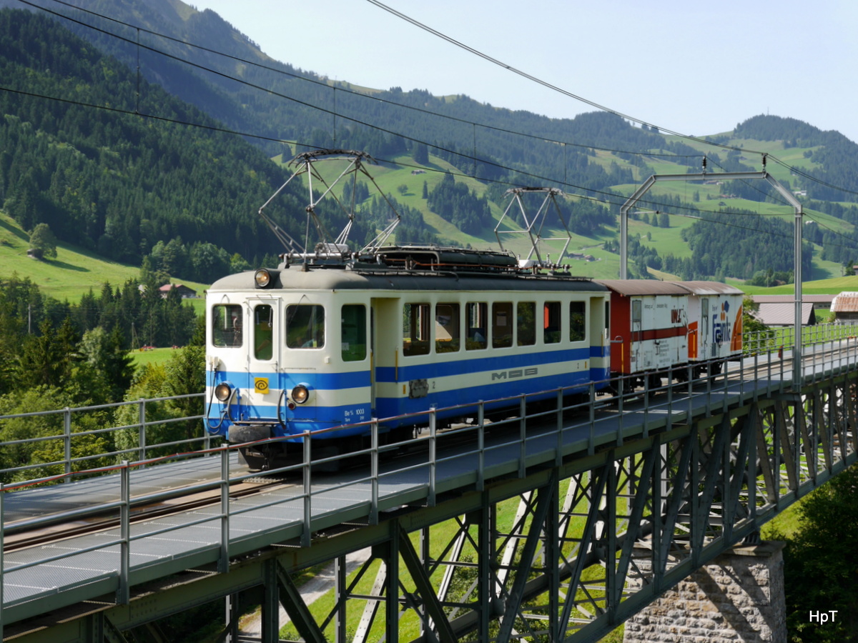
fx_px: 1537
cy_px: 322
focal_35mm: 62
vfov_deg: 23.7
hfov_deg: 31.2
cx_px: 429
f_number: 7.1
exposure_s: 1/250
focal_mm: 31
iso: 160
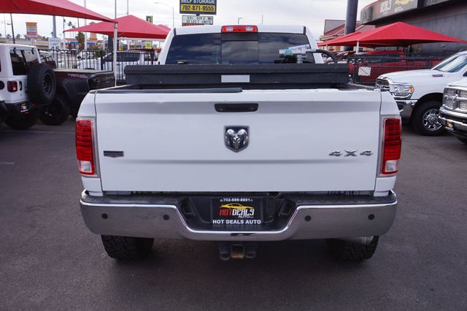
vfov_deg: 39.9
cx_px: 234
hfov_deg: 57.2
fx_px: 428
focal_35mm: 33
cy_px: 156
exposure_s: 1/80
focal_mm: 22
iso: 100
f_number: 10
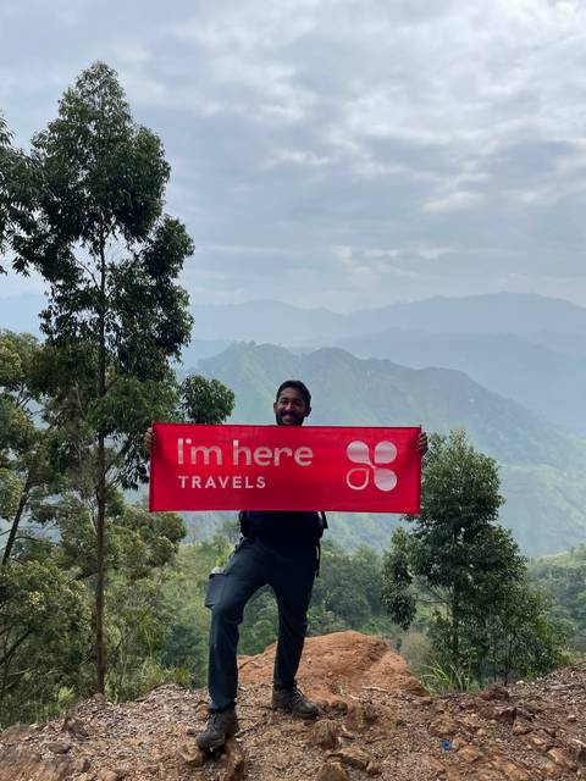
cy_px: 390
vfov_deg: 67.3
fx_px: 587
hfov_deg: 53.1
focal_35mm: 26
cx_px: 293
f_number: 1.6
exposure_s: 1/4292
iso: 32
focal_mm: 4.2
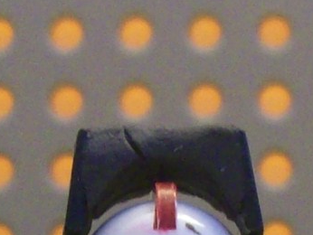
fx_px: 1927
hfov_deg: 9.3
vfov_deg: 6.8
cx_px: 178
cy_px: 418
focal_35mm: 213
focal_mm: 6
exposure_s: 1/8
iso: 200
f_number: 2.7
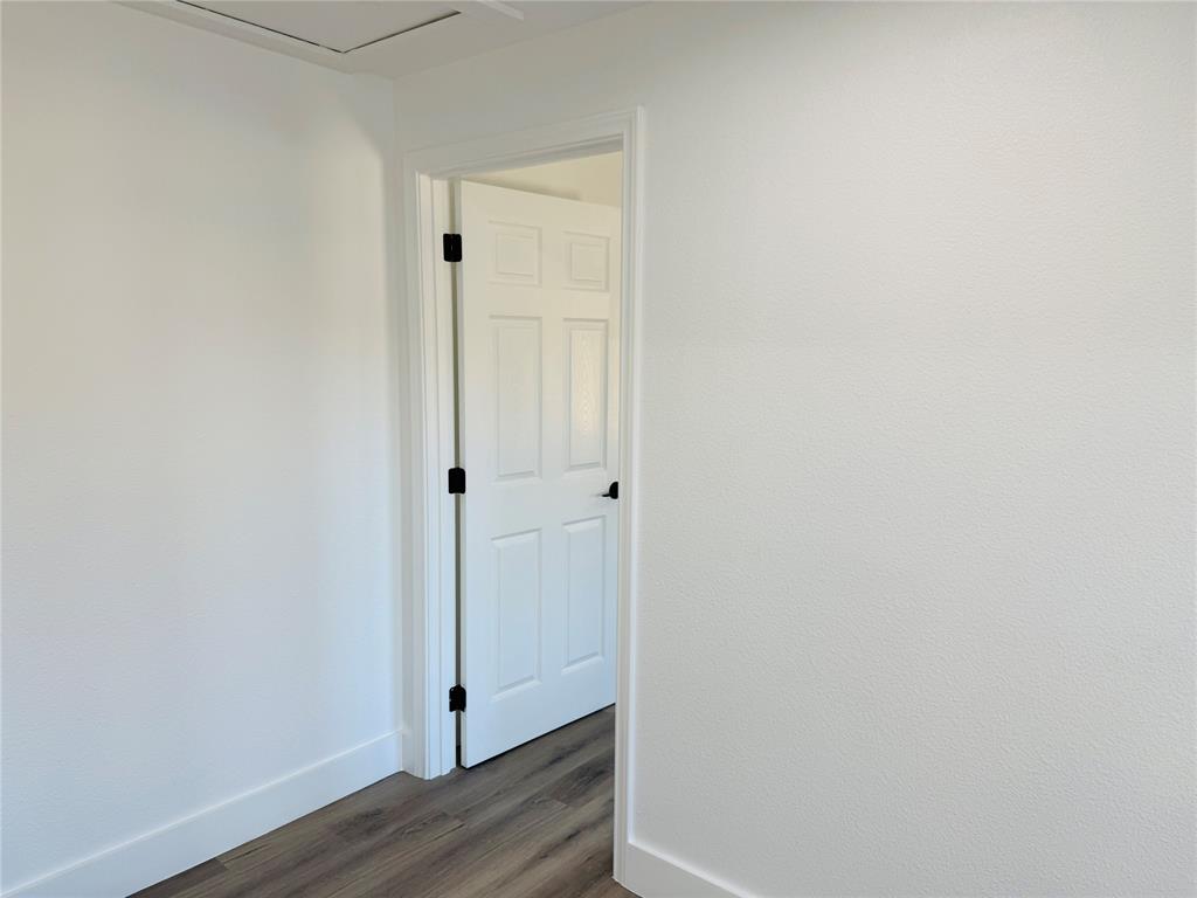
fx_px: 830
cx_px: 598
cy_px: 449
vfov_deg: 56.8
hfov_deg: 71.6
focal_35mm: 24
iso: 50
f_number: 1.78
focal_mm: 6.76
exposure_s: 1/141
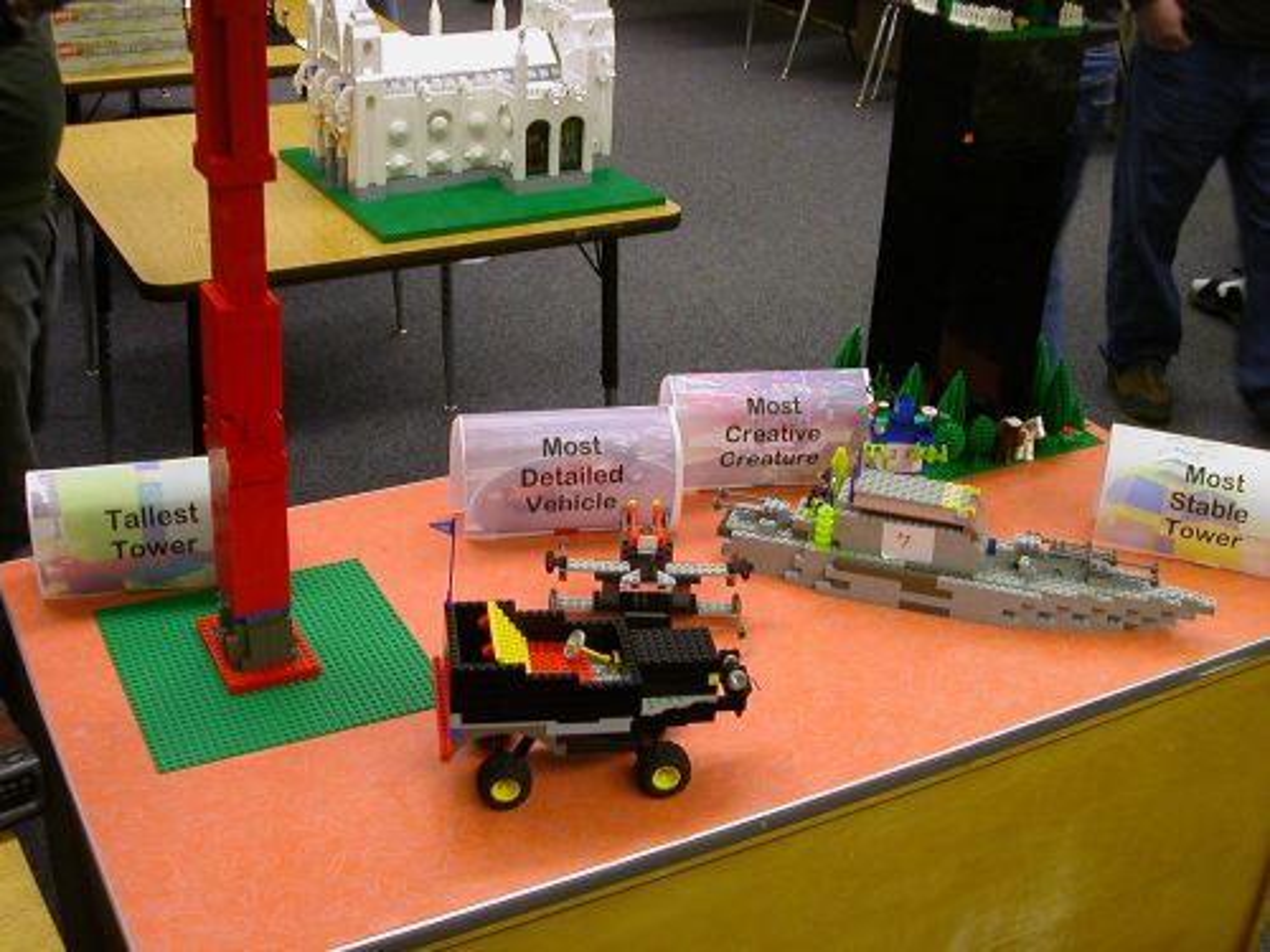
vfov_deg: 33.6
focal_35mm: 43
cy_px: 476
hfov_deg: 43.9
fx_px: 1578
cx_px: 635
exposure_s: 1/20.2
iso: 100
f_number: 2.9
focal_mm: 6.6
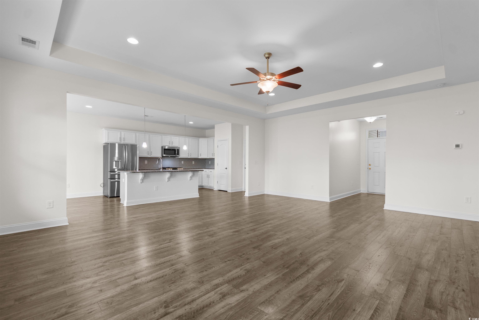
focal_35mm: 15
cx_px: 240
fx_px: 200
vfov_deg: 77.3
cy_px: 160
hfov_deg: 100.4
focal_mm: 10
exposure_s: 1/1.25
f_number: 4.5
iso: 100
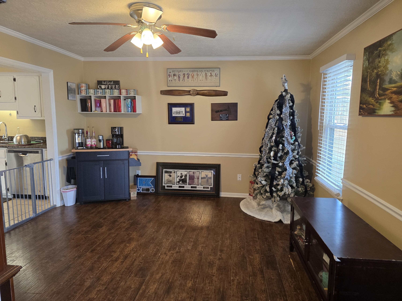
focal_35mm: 23
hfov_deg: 73.9
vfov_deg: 58.9
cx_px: 201
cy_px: 150
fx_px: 267
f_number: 1.7
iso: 320
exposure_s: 1/120
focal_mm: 6.3
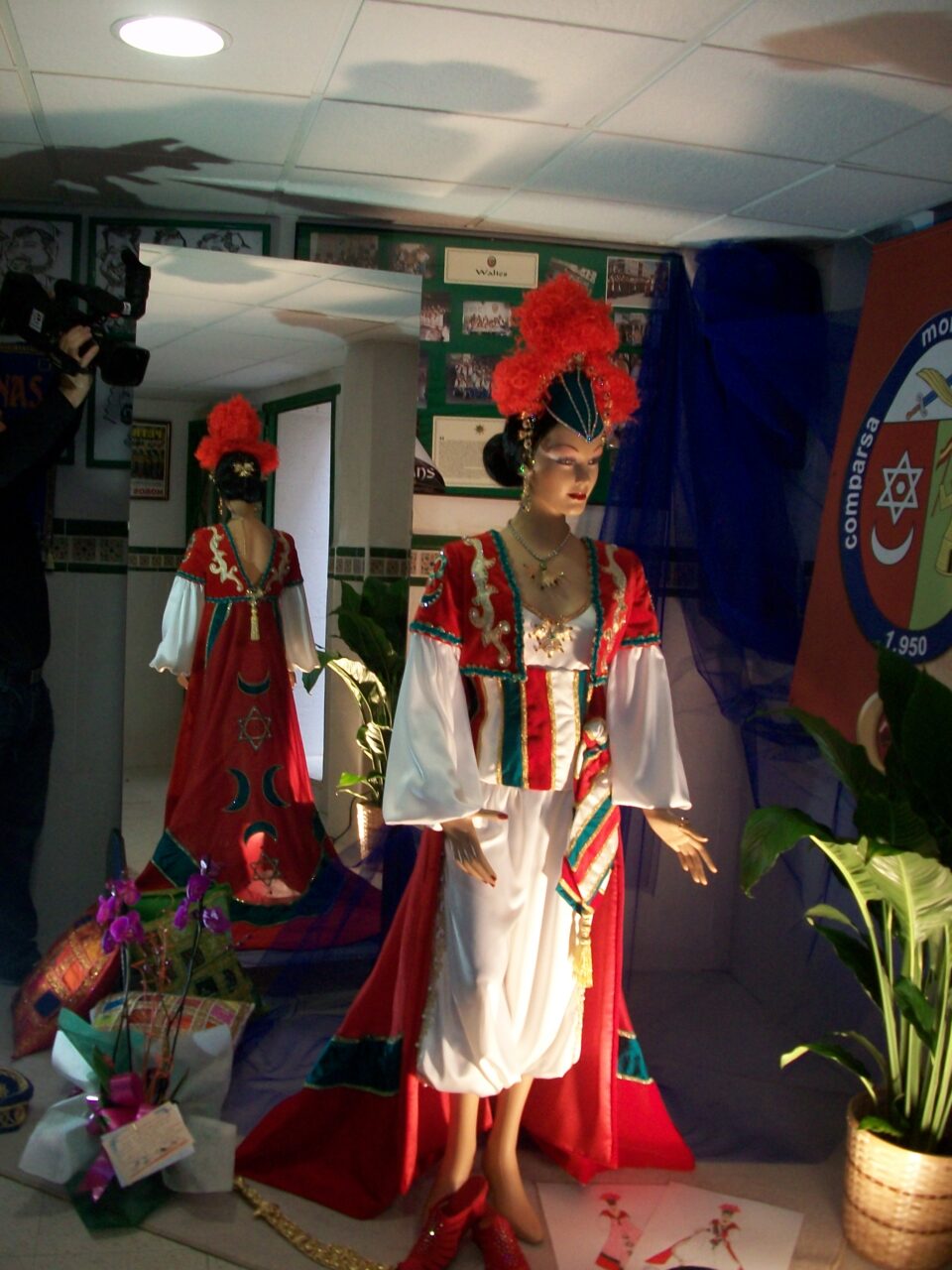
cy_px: 635
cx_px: 476
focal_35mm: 34
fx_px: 1247
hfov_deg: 41.8
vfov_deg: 54.0
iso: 120
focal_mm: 5.7
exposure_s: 1/60
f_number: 2.8
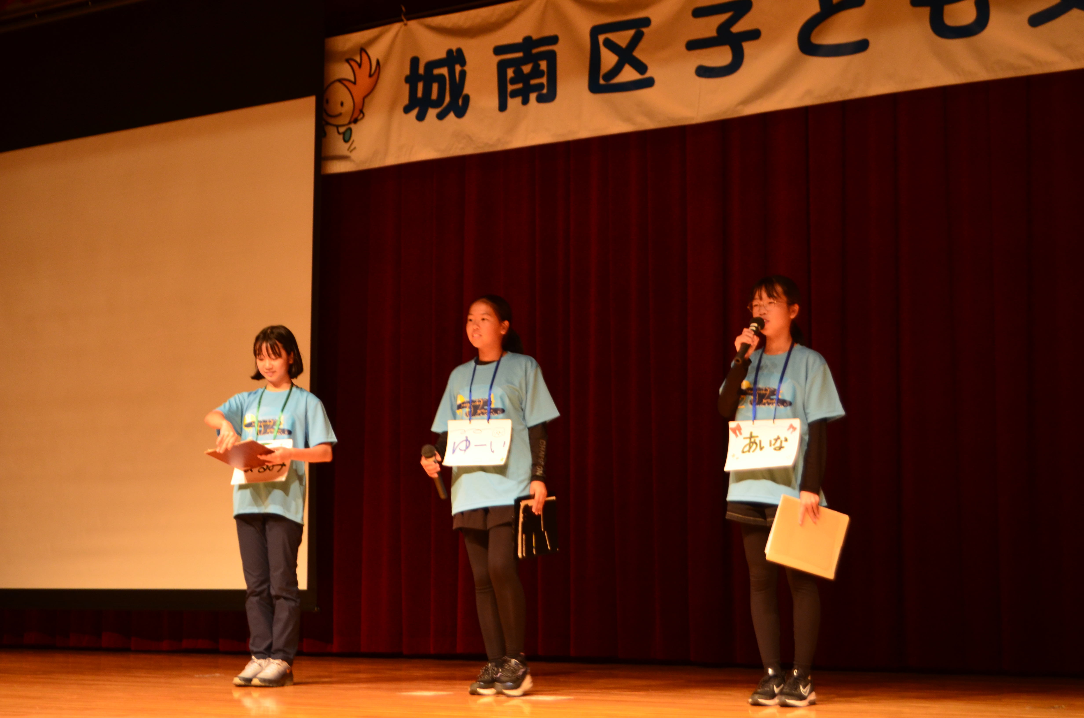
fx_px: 1623
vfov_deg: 25.0
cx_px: 542
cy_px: 359
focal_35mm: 54
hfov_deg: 36.9
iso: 800
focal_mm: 36
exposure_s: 1/40
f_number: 5
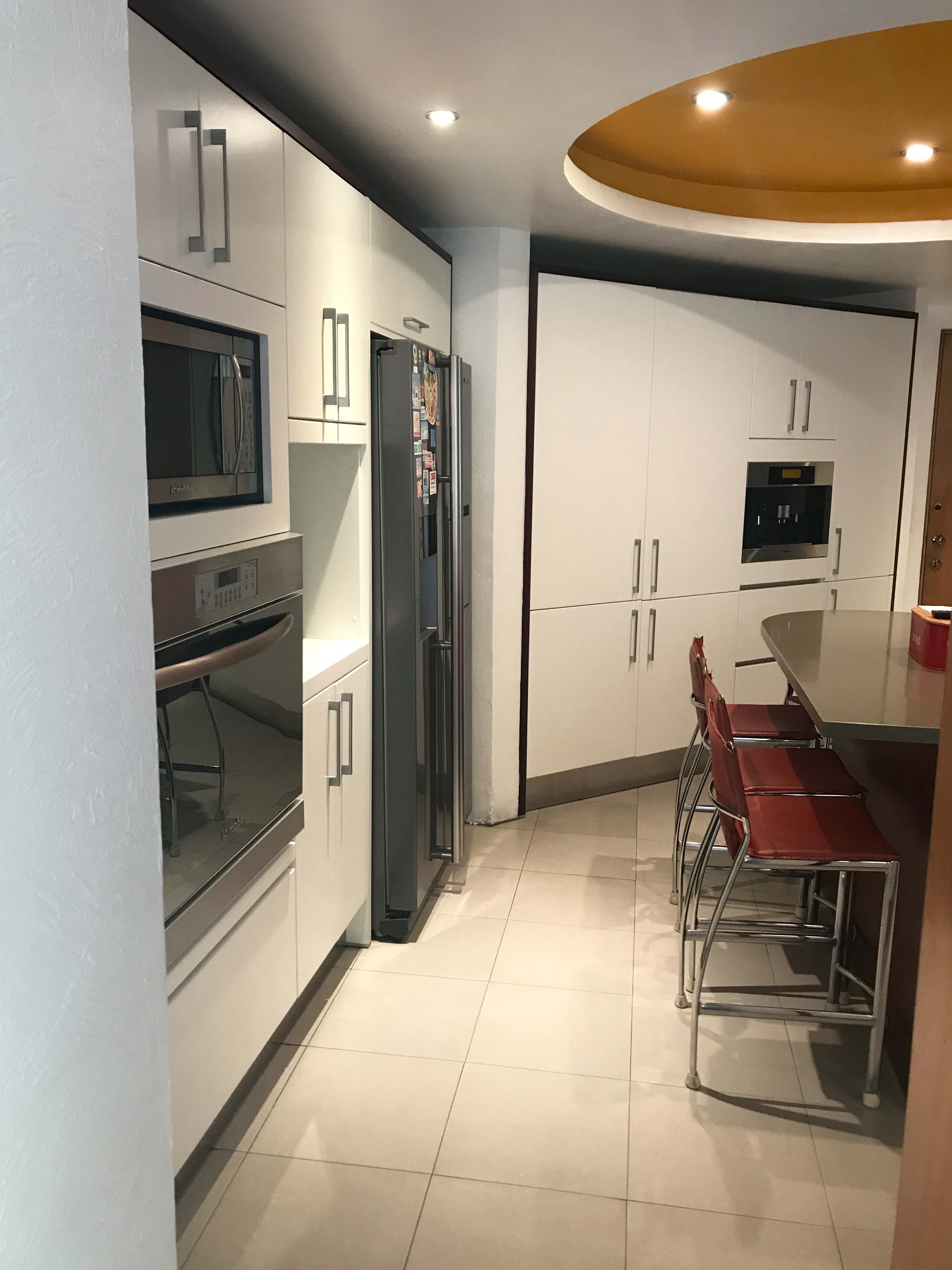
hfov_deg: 49.7
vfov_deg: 63.4
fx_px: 1027
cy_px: 635
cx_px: 476
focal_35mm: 28
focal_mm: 3.99
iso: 50
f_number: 1.8
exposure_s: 1/15
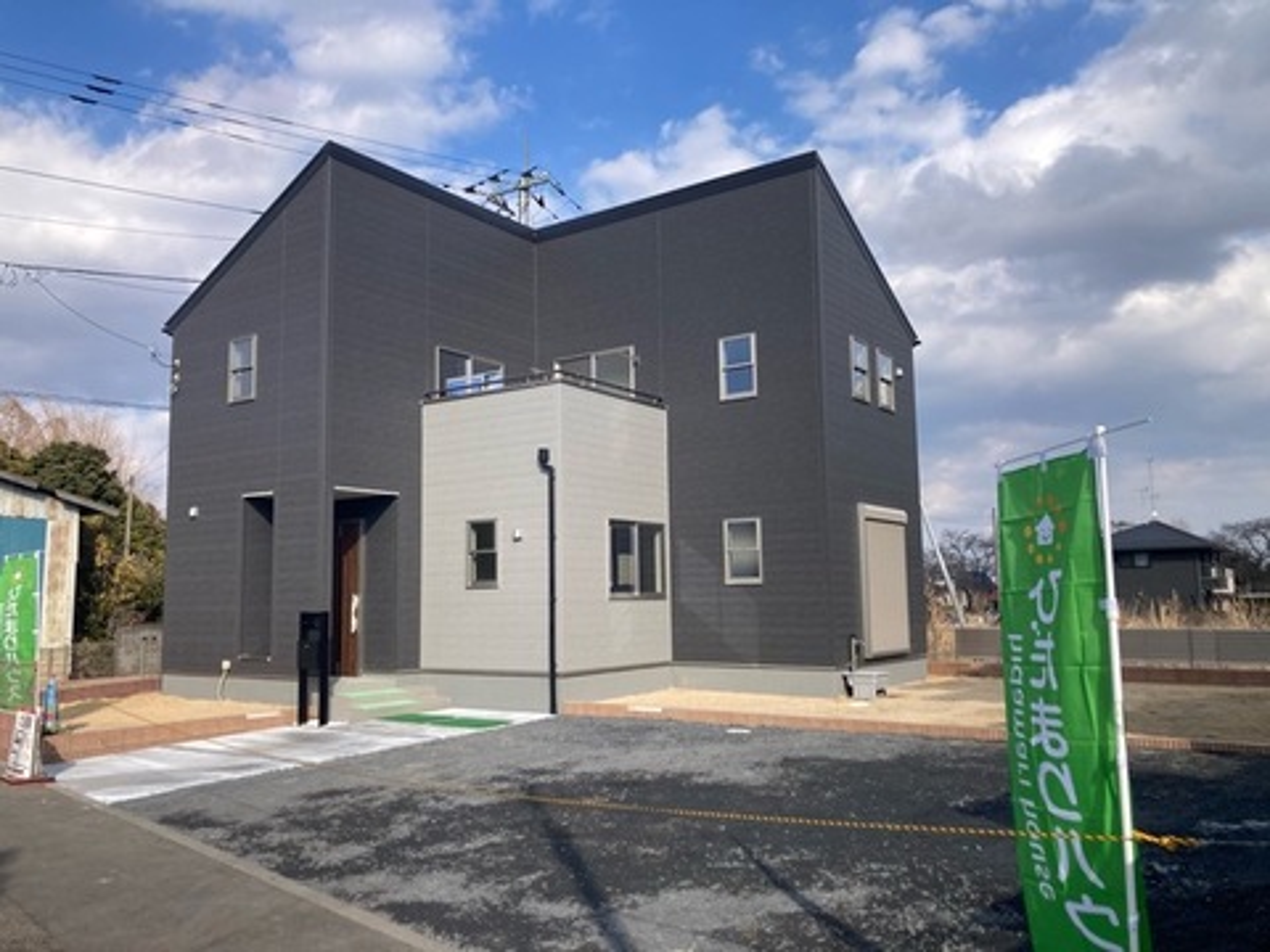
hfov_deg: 63.4
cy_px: 476
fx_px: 1027
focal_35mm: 28
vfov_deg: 49.7
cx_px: 635
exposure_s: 1/1473
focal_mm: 3.99
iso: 20
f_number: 1.8
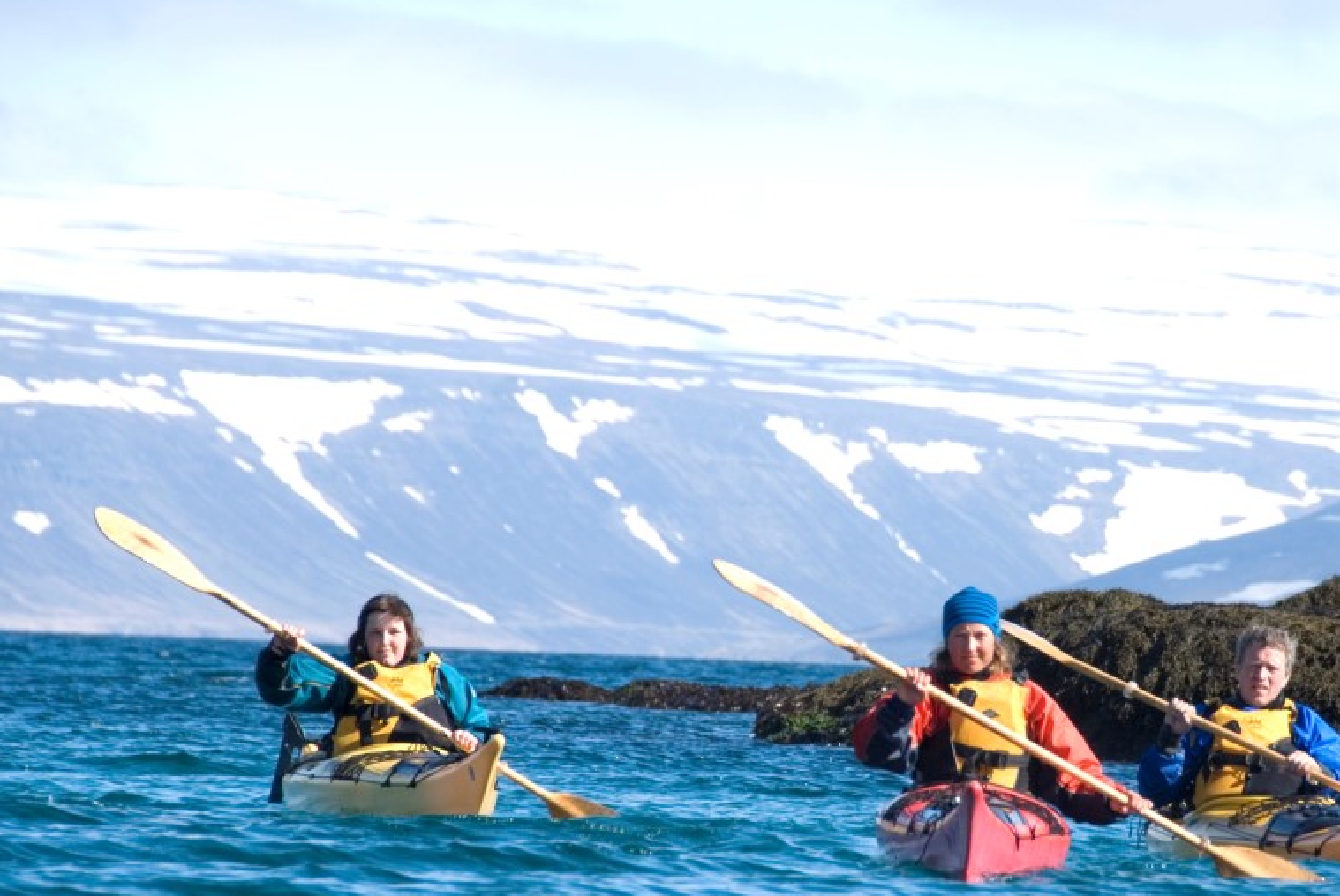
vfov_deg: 4.1
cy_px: 586
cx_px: 993
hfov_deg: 6.1
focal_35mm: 340
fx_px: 12670
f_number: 9
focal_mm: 150
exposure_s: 1/500
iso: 200
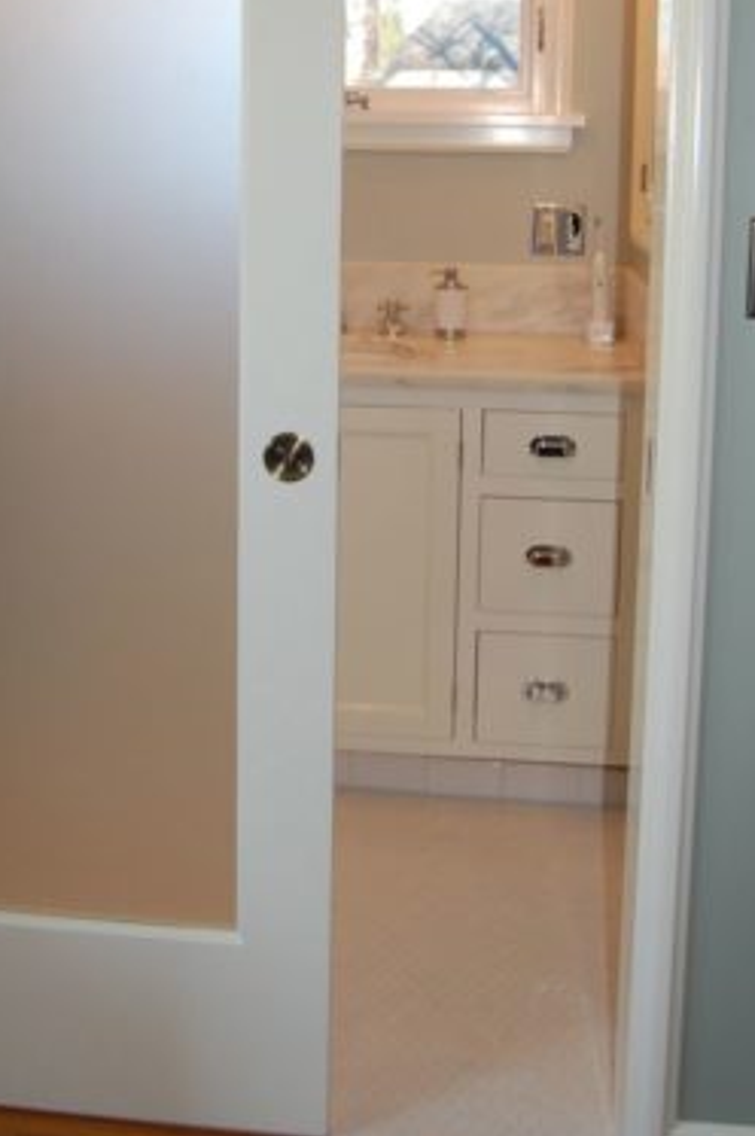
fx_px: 1443
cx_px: 297
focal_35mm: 46
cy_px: 250
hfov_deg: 29.2
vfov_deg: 41.4
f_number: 3.5
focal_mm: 19
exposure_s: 1/160
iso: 400
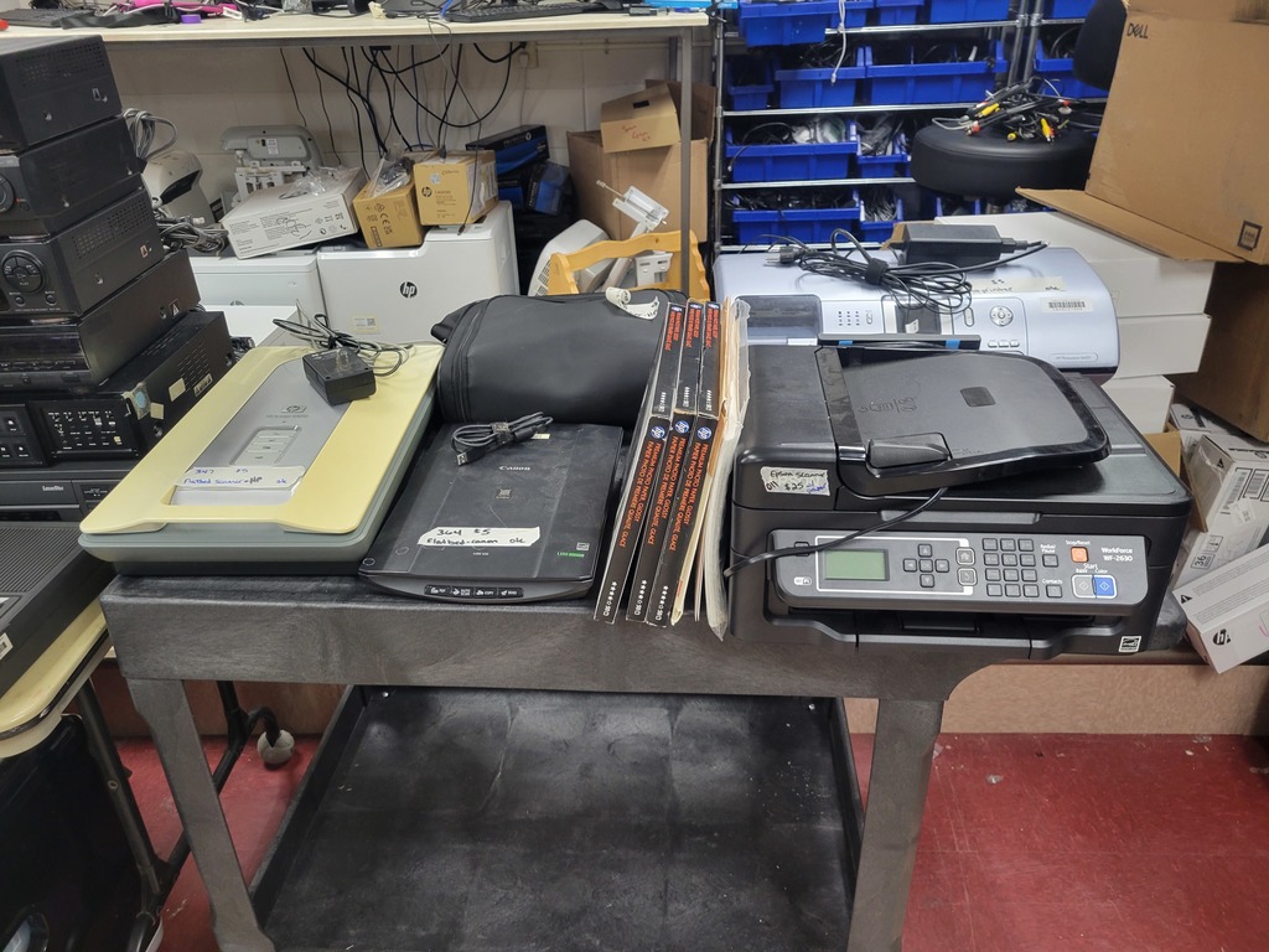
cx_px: 634
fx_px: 953
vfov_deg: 53.1
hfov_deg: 67.3
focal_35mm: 26
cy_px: 476
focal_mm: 5.4
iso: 200
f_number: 1.8
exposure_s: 1/40
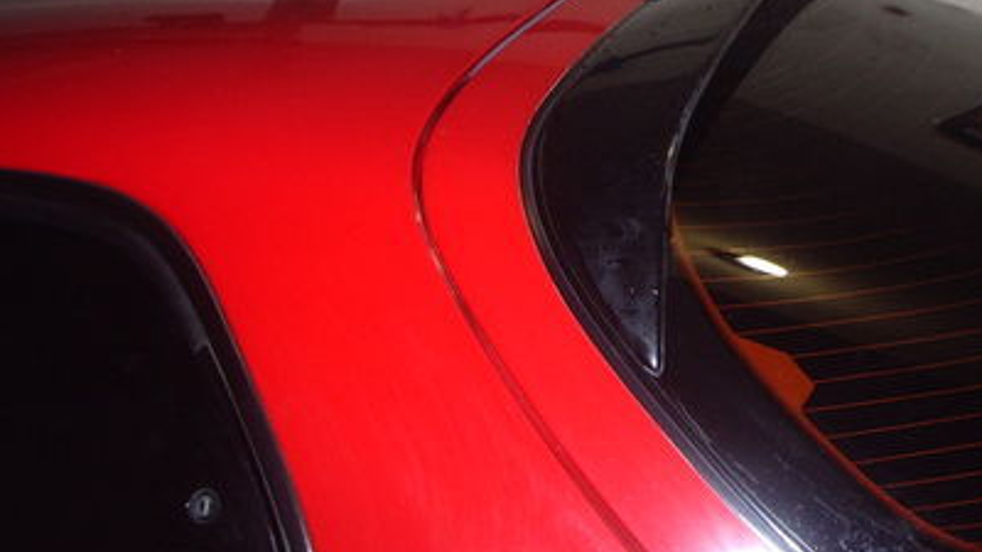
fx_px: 1588
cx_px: 700
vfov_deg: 19.5
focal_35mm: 61
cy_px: 108
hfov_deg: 33.9
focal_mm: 5.8
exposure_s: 1/40
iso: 100
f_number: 2.6
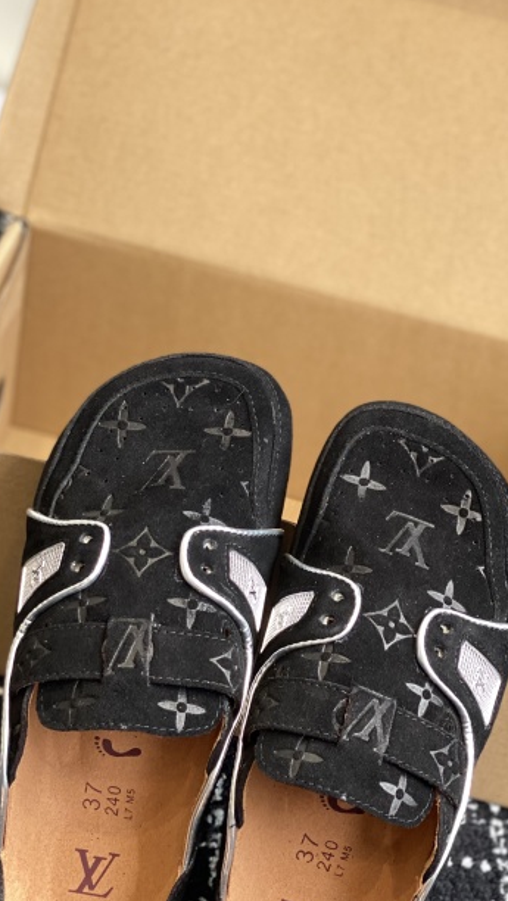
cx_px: 296
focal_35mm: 74
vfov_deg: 28.5
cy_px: 511
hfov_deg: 16.3
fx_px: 1769
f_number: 2
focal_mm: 6
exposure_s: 1/122
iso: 80
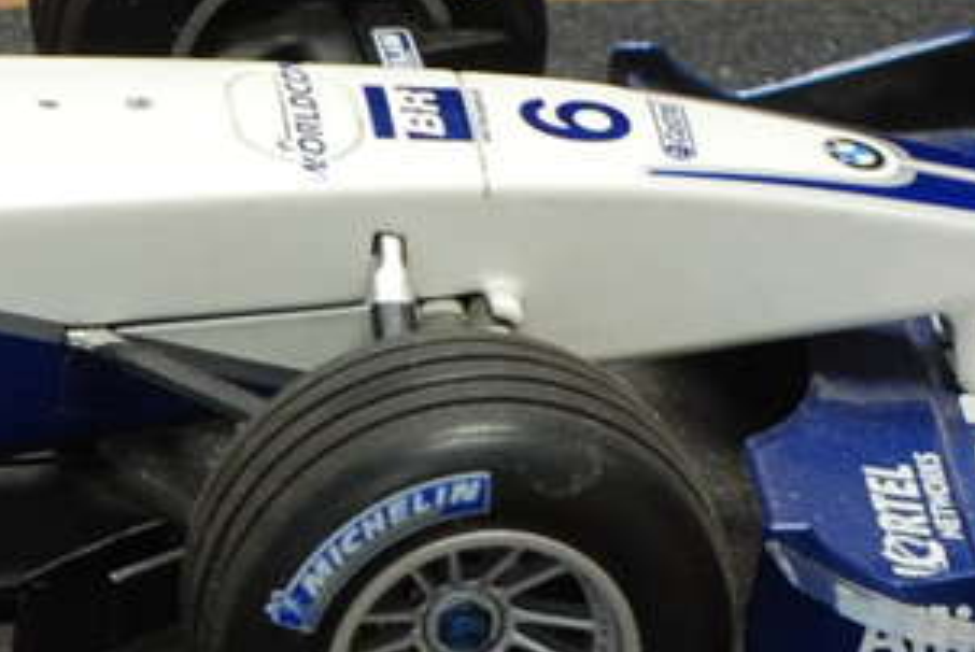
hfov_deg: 4.1
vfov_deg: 2.8
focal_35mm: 497
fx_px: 13473
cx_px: -607
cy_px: 1009
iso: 100
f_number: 5.6
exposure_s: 1/6
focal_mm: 50
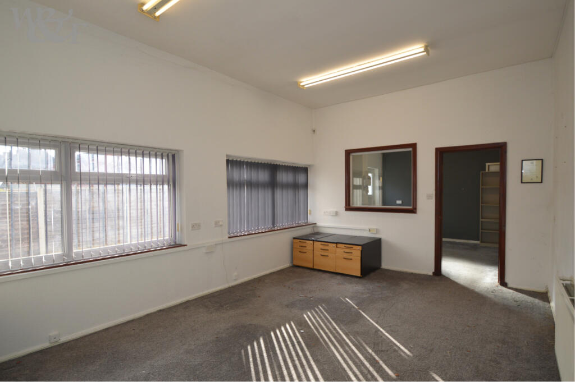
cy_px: 191
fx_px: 287
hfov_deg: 90.0
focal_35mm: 18
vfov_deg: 67.3
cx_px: 288
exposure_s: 1/125
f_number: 5.6
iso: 280
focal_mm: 12
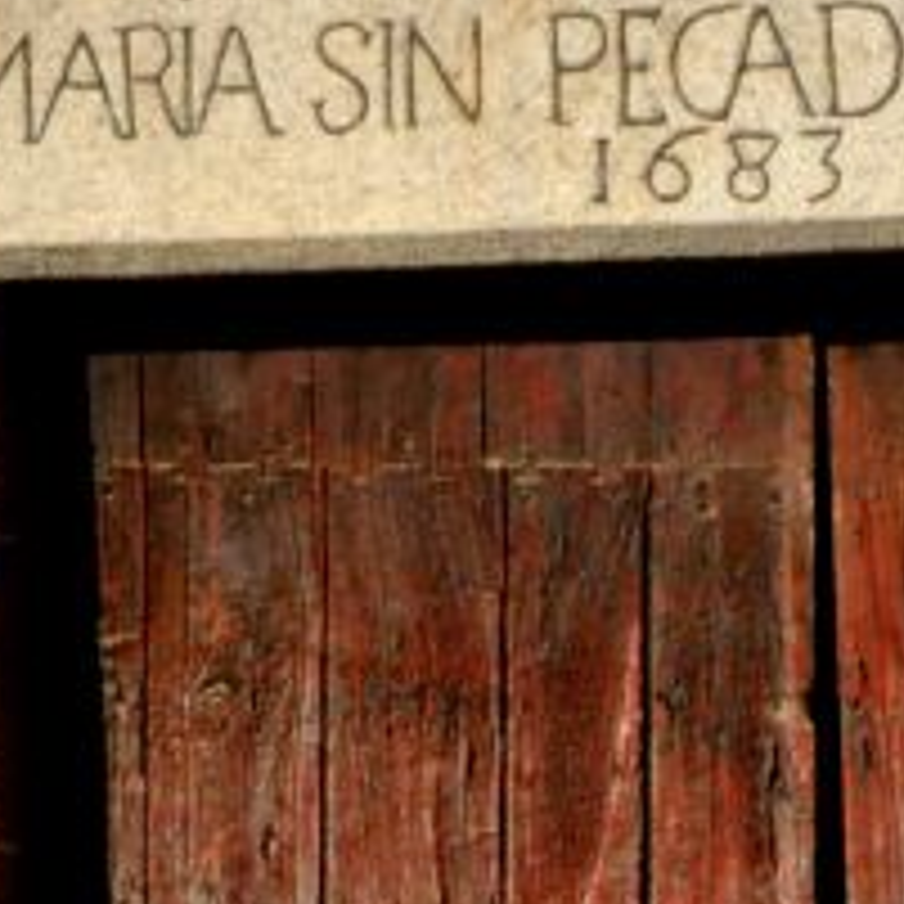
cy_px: 949
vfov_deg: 2.4
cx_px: 1444
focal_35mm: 725
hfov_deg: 2.4
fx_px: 21421
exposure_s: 1/200
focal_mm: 112
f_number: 36
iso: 1600
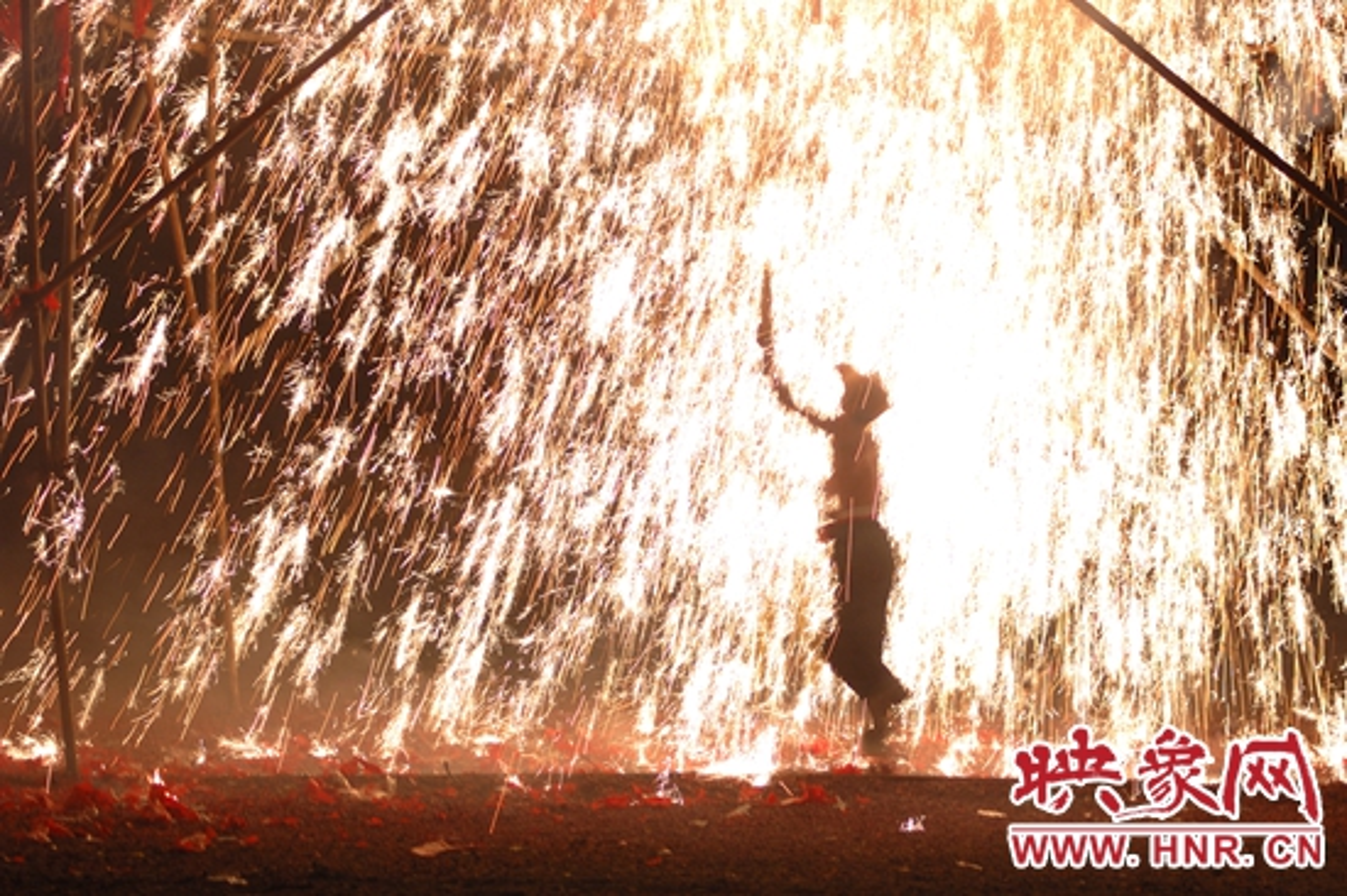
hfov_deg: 13.7
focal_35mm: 150
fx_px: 5609
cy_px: 448
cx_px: 674
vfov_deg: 9.1
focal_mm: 100
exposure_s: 1/15
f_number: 2.8
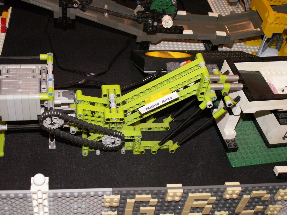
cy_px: 108
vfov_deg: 30.3
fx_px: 398
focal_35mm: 48
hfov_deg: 39.7
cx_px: 144
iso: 160
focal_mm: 7.93
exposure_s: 1/60
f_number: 3.2
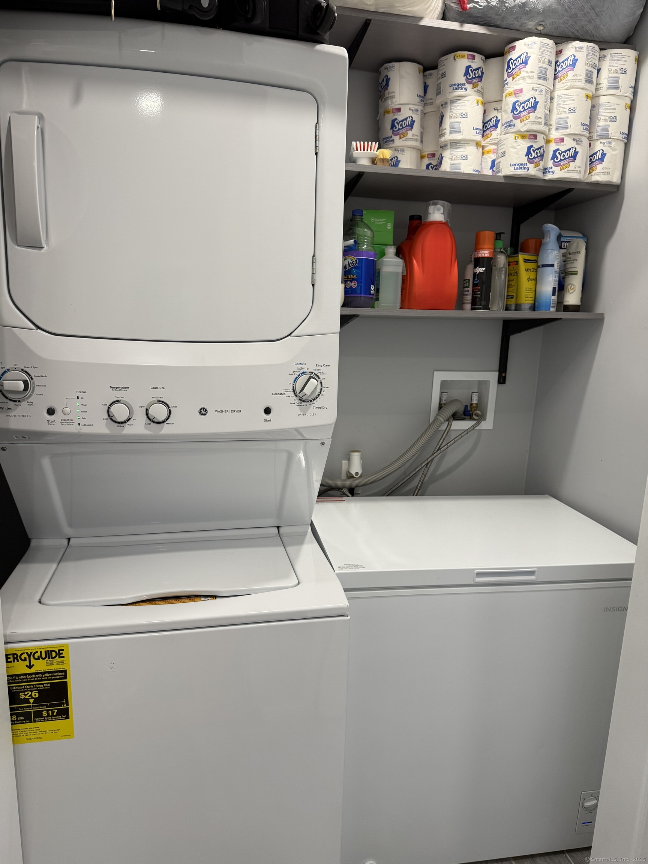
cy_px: 432
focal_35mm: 24
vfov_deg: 71.6
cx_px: 324
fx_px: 599
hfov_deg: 56.8
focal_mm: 6.76
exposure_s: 1/120
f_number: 1.78
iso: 160
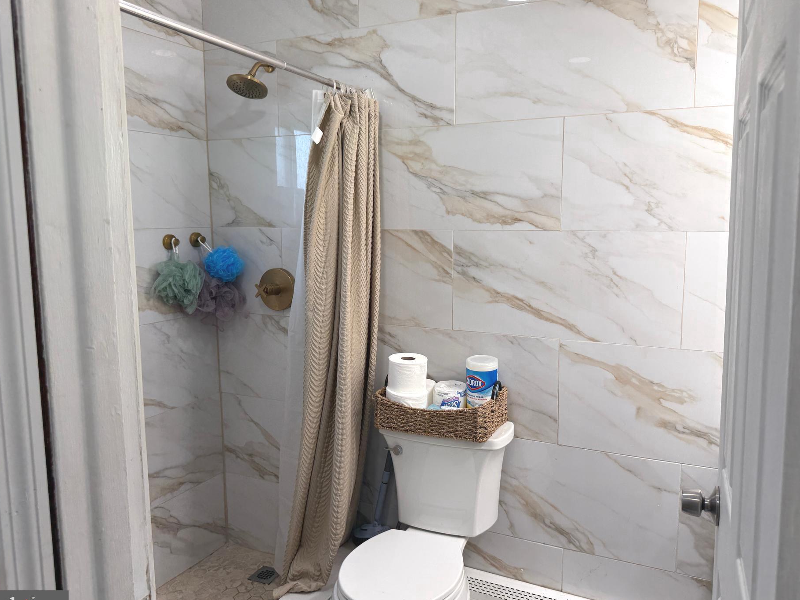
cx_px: 409
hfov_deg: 65.3
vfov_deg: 51.3
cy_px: 289
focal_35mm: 27
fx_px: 624
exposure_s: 1/129
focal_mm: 6.76
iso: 50
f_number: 1.78
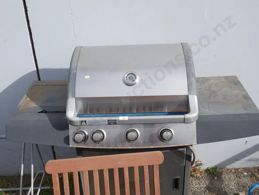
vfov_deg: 36.0
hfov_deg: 46.8
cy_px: 98
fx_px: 299
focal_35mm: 40
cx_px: 130
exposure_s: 1/320
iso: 200
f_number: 8
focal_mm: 20
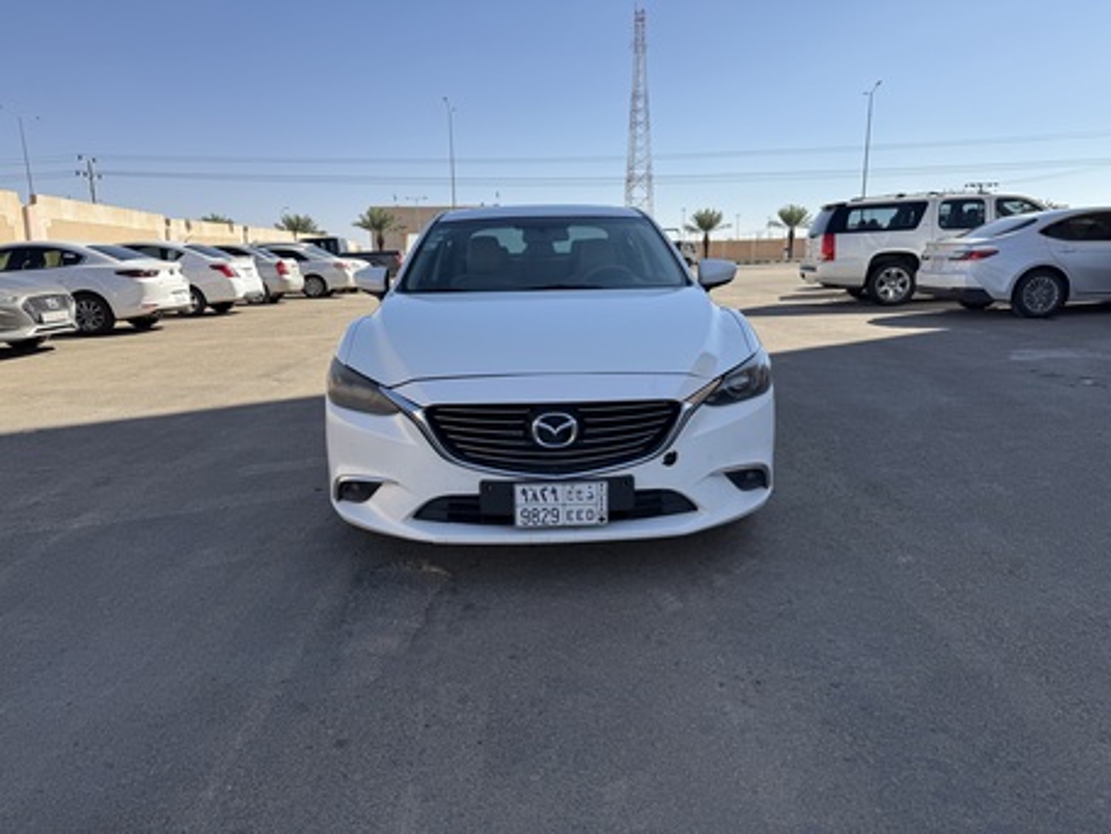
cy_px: 417
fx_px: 770
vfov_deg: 56.8
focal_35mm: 24
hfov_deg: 71.6
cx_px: 556
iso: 80
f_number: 1.78
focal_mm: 6.76
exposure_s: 1/4167
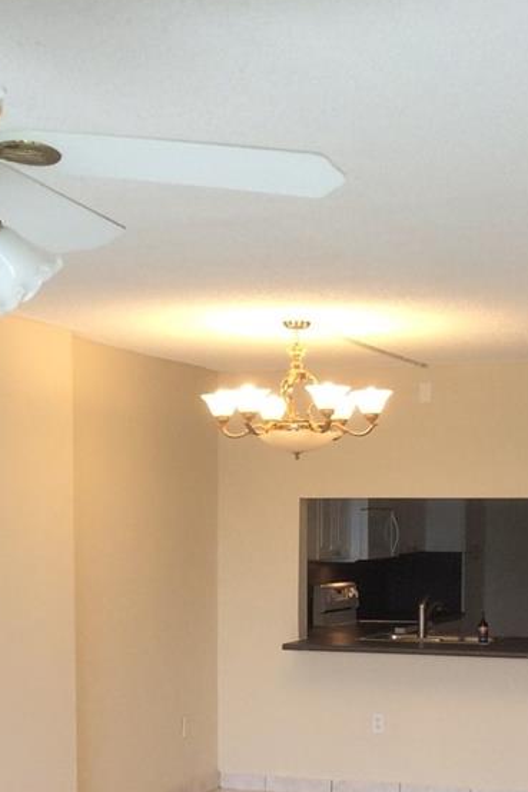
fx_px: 1585
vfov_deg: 27.5
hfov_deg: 18.9
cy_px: 632
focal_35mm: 72
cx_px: 275
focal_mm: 3.3
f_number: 2.4
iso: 40
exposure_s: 1/40
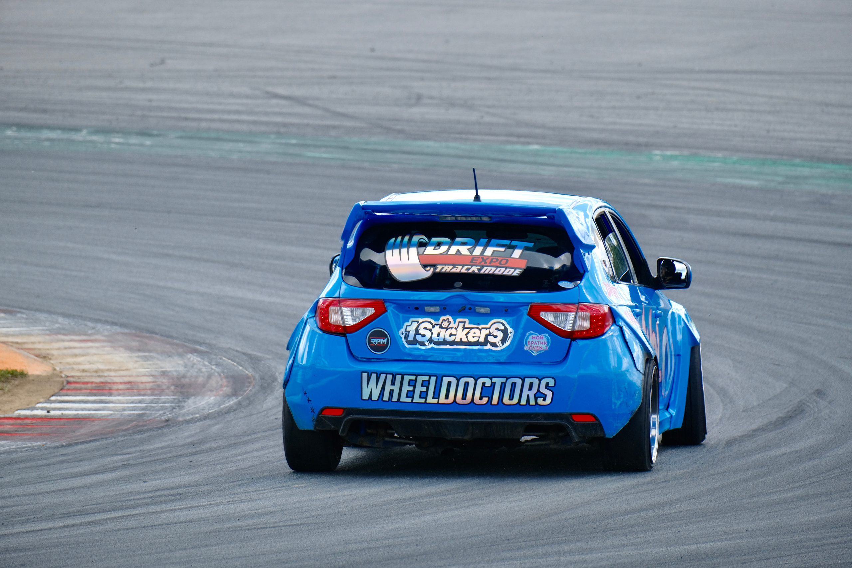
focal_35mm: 360
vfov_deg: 3.8
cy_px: 284
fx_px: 8520
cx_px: 426
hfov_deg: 5.7
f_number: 5.6
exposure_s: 1/640
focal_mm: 239.8
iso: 320
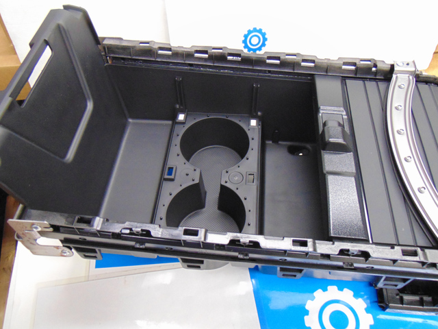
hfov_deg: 60.0
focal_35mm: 30
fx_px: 380
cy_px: 164
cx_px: 219
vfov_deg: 46.8
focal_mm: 5.4
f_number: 3.1
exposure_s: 1/25
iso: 400
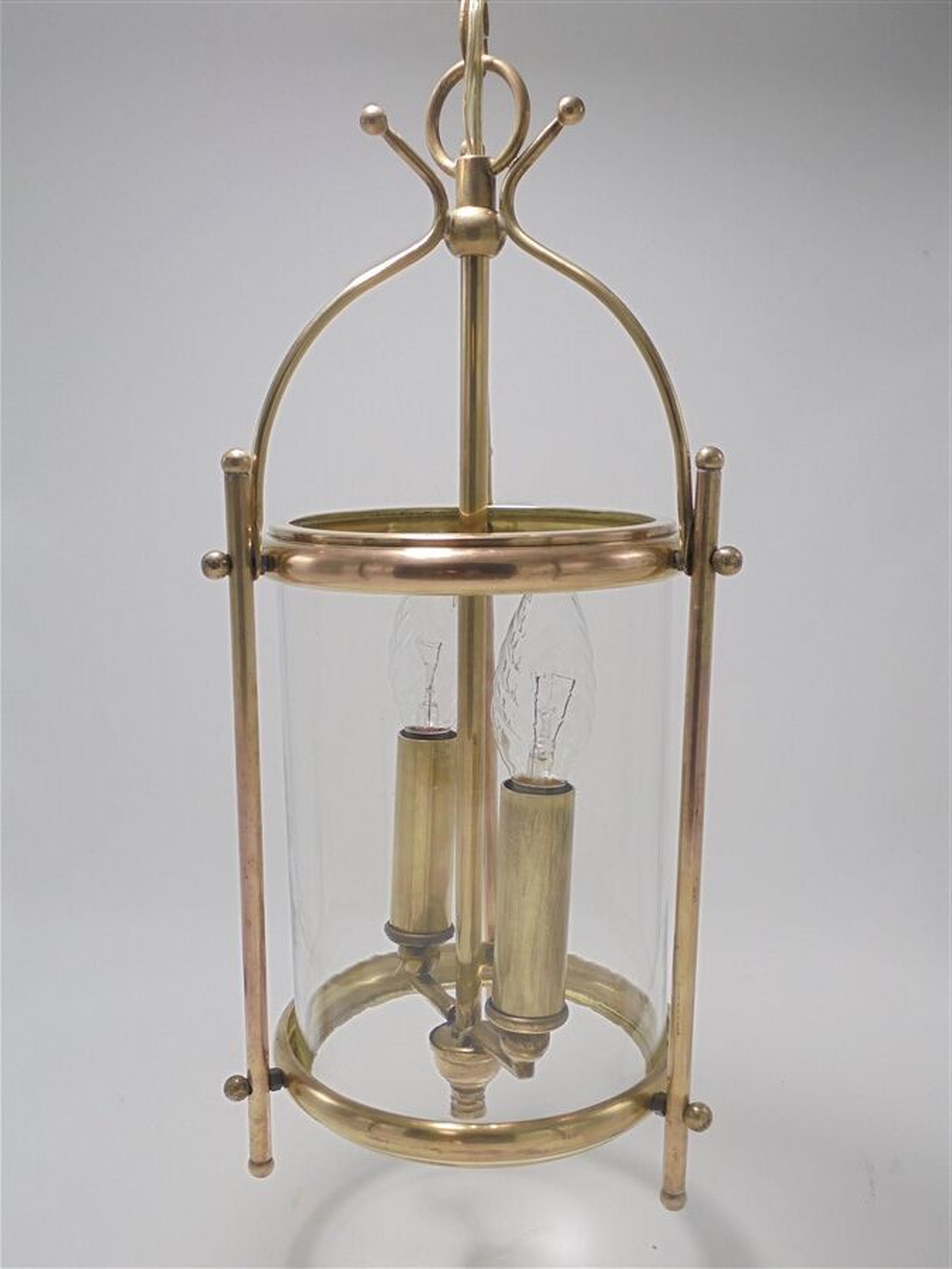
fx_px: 1247
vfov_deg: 54.0
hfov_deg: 41.8
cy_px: 634
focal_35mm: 34
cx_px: 476
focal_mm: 6.1
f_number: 4
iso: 100
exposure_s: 1/40
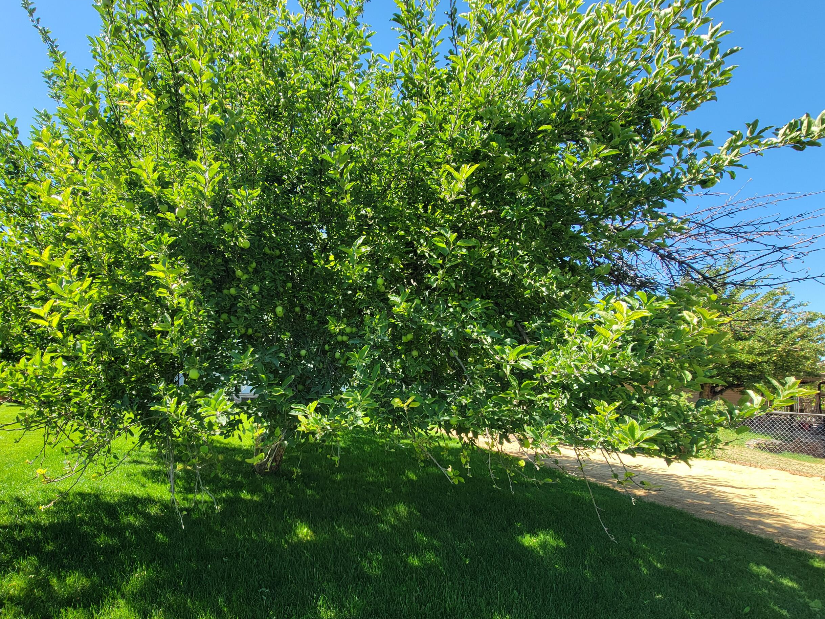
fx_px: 381
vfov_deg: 77.4
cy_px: 366
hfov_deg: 93.8
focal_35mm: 16
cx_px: 351
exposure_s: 1/538
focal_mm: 2.2
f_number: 2.2
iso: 50
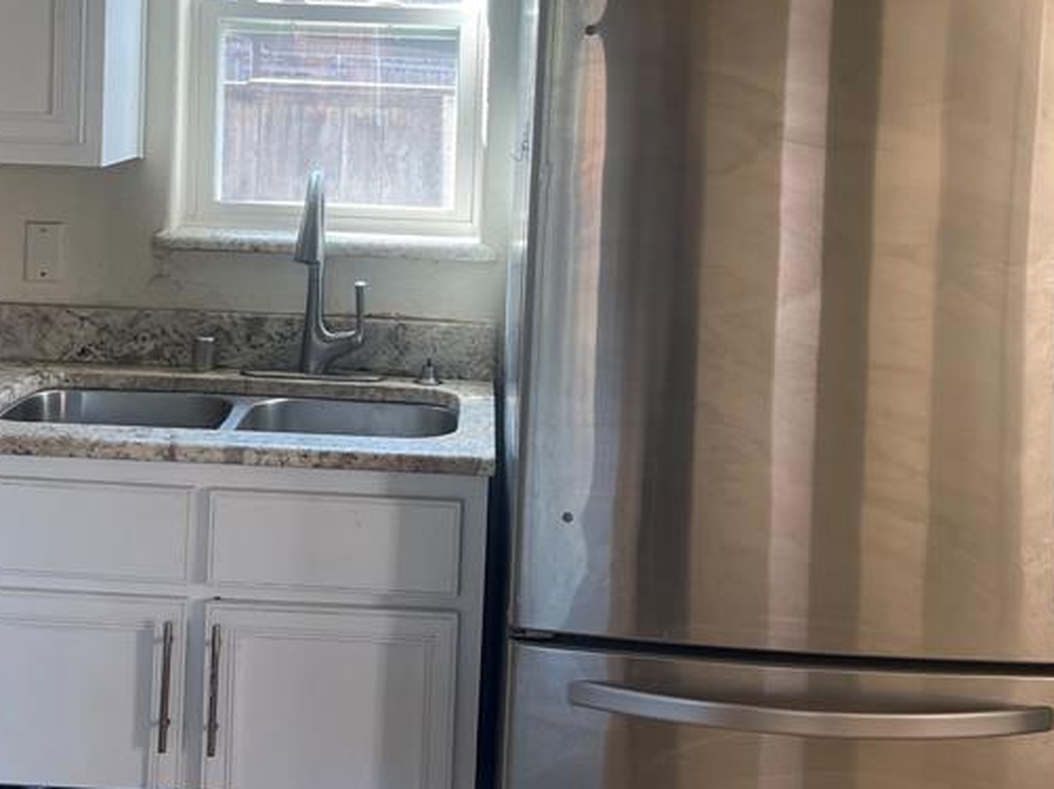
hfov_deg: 37.4
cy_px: 126
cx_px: 439
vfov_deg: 27.8
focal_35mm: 51
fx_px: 1552
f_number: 1.6
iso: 80
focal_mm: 5.1
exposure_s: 1/120
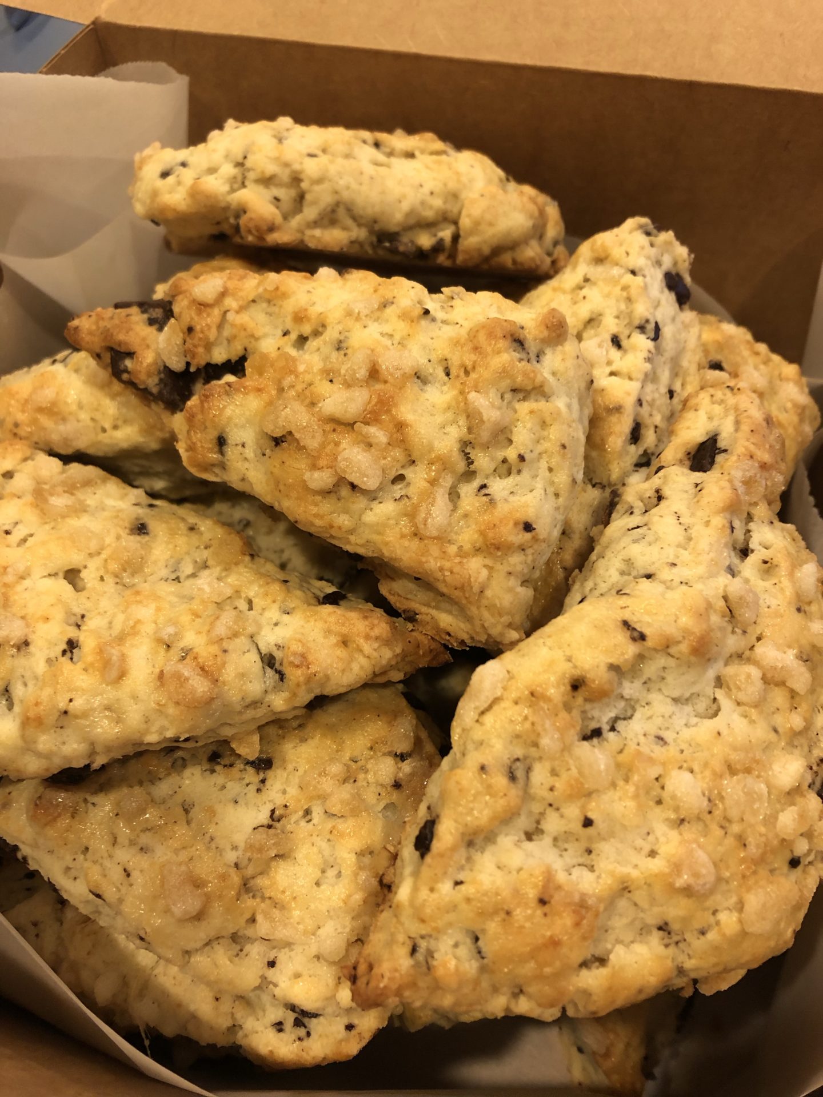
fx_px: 888
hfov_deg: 49.7
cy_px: 548
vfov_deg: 63.4
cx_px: 412
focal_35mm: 28
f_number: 1.8
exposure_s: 1/15
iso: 50
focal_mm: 3.99
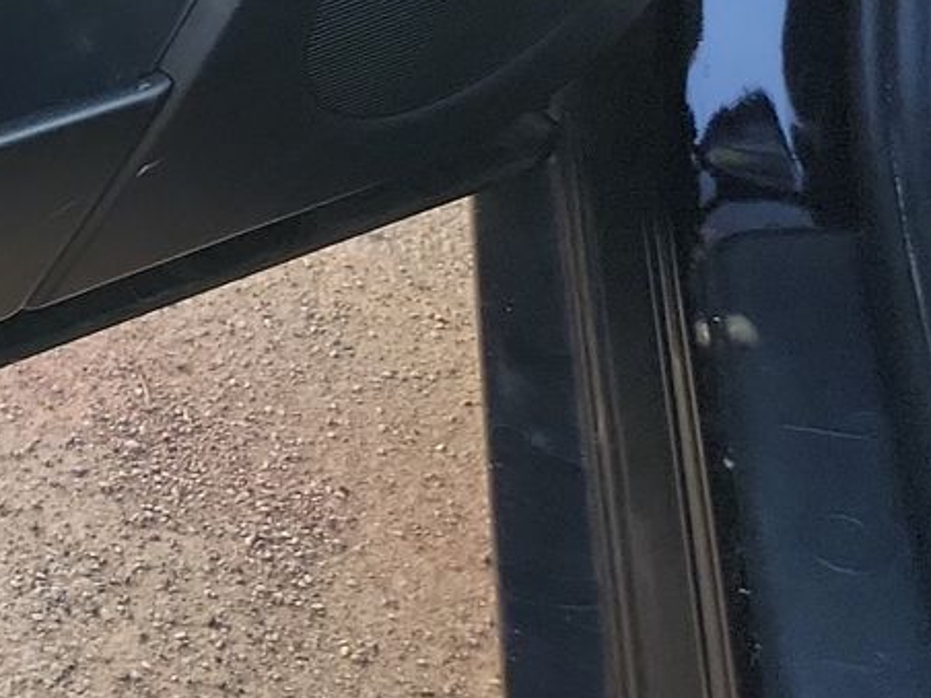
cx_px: -655
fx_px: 2286
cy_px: -432
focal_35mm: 85
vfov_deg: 15.6
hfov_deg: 18.8
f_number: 1.8
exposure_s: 1/119
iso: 76
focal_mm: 6.7
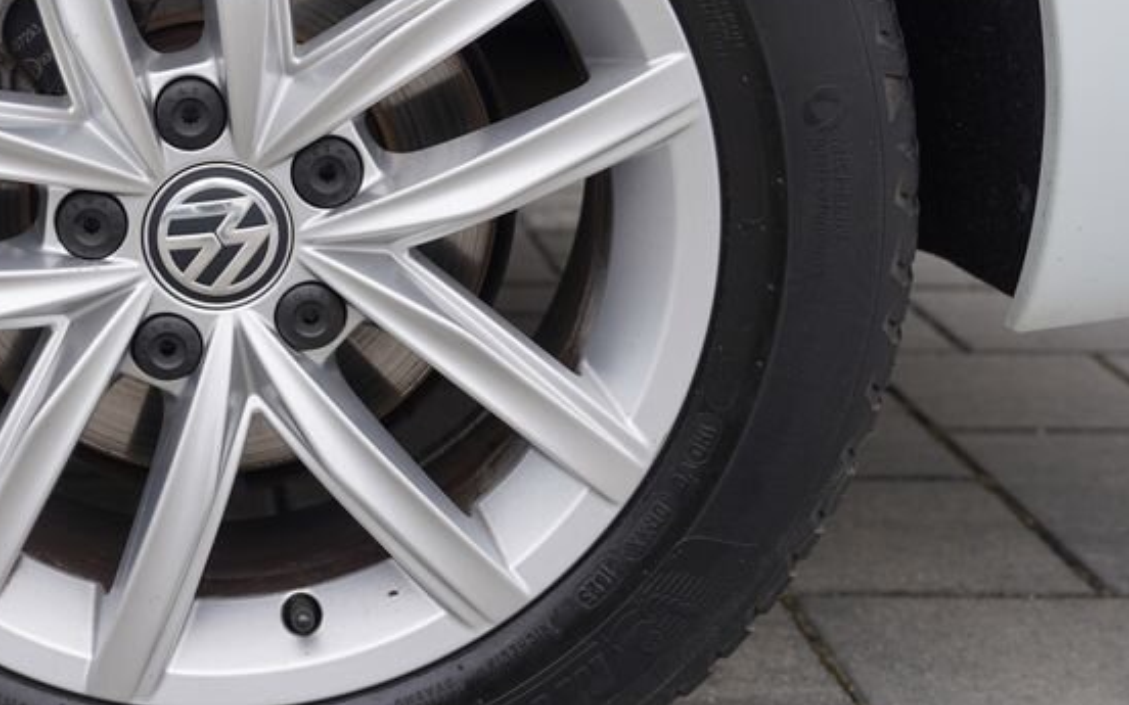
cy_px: 179
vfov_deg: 18.5
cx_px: 198
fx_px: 2154
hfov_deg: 28.6
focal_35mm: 70
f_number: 4
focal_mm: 37
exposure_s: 1/80
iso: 100
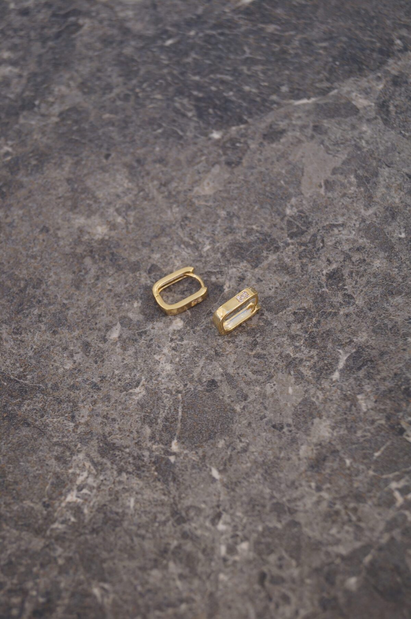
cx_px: 206
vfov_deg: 27.0
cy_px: 310
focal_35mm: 75
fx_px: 1287
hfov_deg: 18.1
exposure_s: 1/200
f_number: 5.6
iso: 100
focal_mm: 50
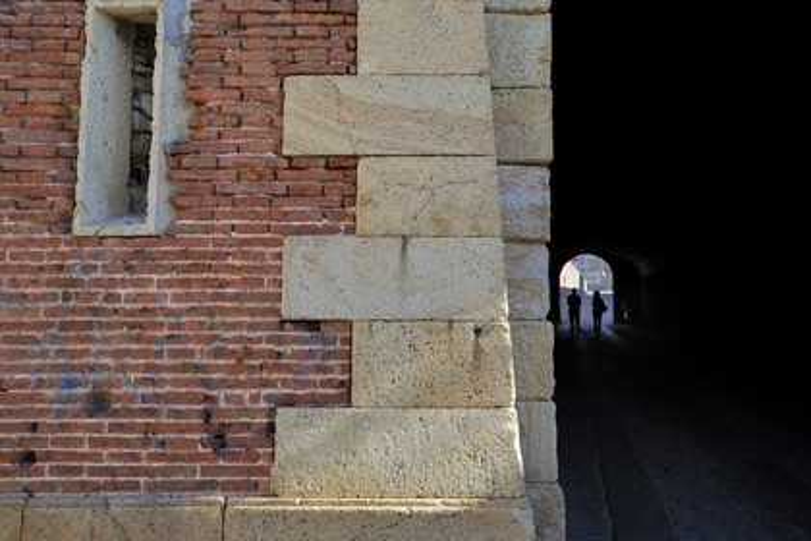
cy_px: 270
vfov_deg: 38.9
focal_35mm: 34
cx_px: 406
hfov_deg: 55.8
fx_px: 766
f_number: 9
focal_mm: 34
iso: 200
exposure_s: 1/125
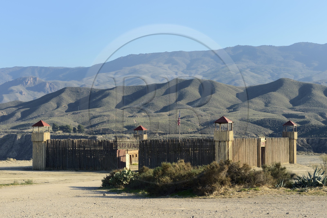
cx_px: 164
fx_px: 781
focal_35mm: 86
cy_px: 109
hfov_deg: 23.7
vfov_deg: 15.9
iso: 200
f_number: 9
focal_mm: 86
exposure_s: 1/250
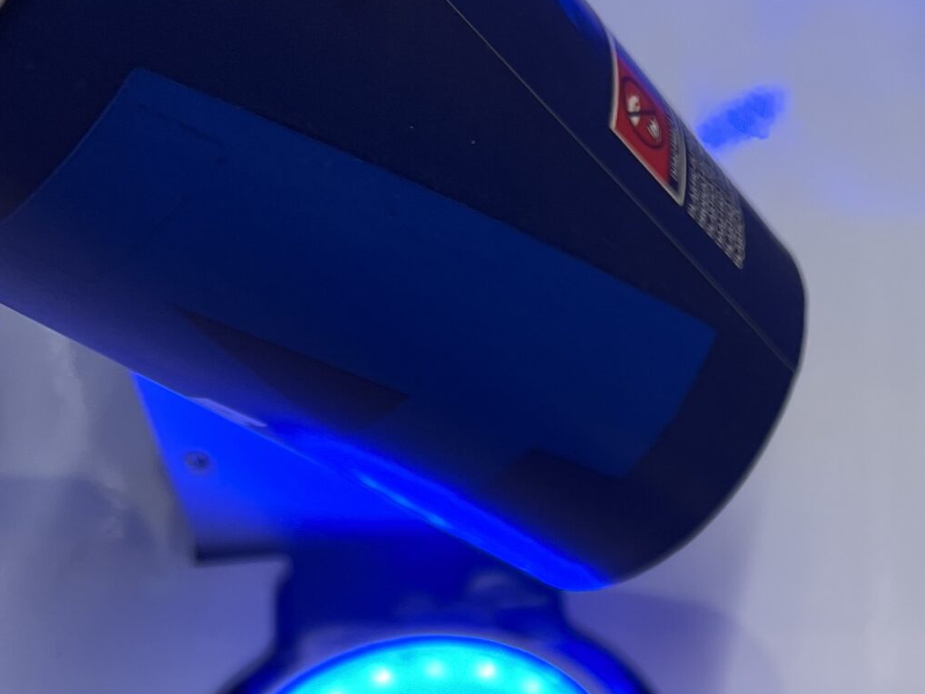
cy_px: 1107
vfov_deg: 17.4
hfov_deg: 24.9
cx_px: 949
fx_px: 1977
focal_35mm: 74
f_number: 1.5
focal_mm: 5.7
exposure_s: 1/100
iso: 40
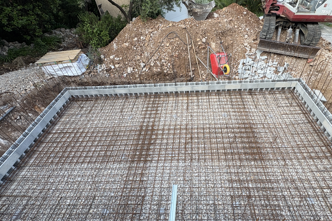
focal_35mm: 19
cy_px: 112
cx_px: 189
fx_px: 175
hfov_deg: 86.4
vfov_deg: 64.6
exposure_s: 1/258
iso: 40
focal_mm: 2.22
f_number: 2.2
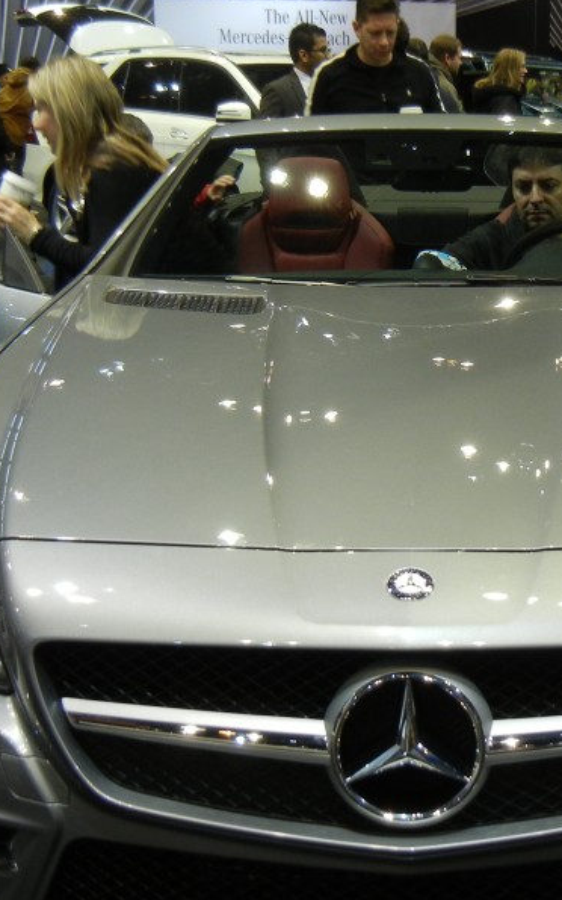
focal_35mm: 62
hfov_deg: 20.6
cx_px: 488
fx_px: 1519
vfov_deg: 32.9
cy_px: 383
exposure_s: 1/60
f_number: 3.6
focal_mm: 6.2
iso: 228
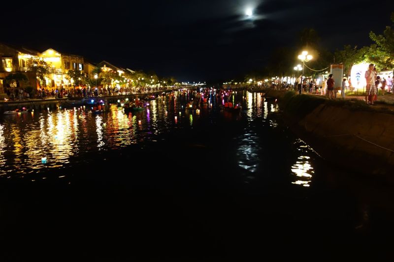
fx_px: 306
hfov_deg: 65.5
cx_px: 197
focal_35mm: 28
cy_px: 131
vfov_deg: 46.4
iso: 1250
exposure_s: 1/8
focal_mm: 10.4
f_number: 1.8
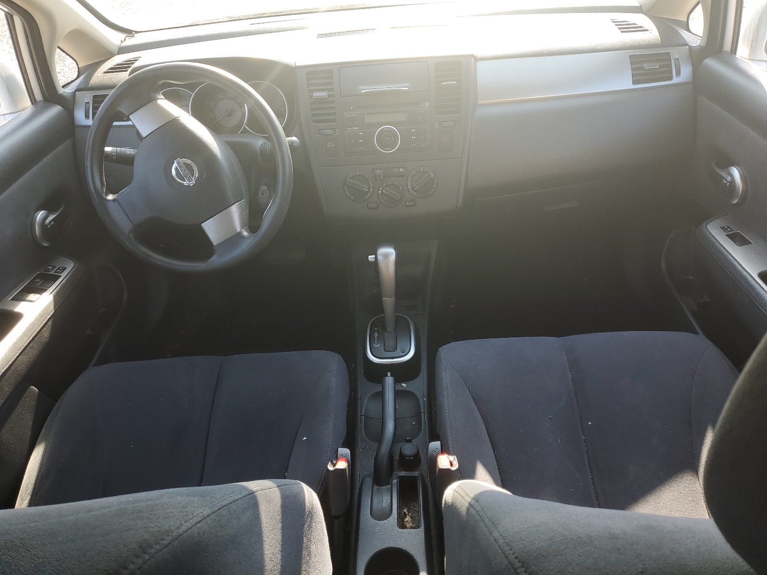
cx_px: 384
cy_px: 288
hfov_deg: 67.3
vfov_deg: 53.1
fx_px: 576
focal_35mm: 26
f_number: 1.5
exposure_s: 1/213
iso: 50
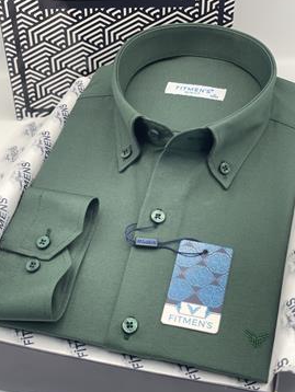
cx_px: 149
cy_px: 195
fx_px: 681
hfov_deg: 24.4
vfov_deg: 32.2
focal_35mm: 60
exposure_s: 1/100
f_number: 2
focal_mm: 6
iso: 50
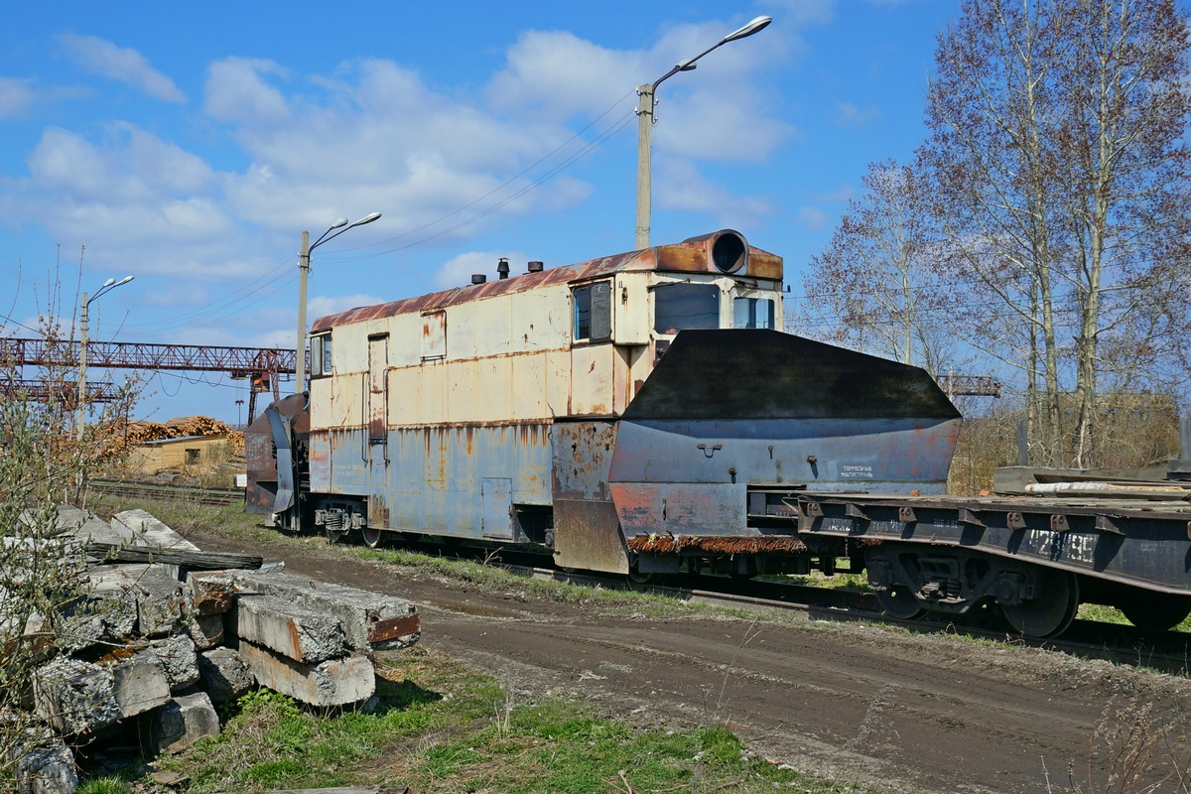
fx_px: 1290
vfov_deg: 34.2
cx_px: 596
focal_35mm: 39
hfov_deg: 49.6
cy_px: 397
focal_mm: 26
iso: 200
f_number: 9
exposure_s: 1/640
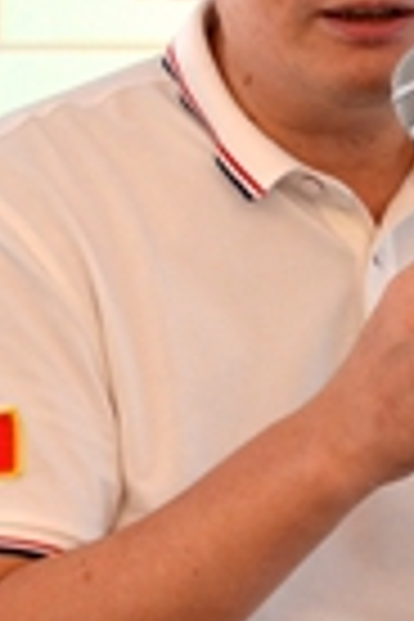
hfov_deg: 4.7
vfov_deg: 7.0
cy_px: 245
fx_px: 5057
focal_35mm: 293
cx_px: 369
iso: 1000
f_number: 5.6
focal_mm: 45
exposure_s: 1/125
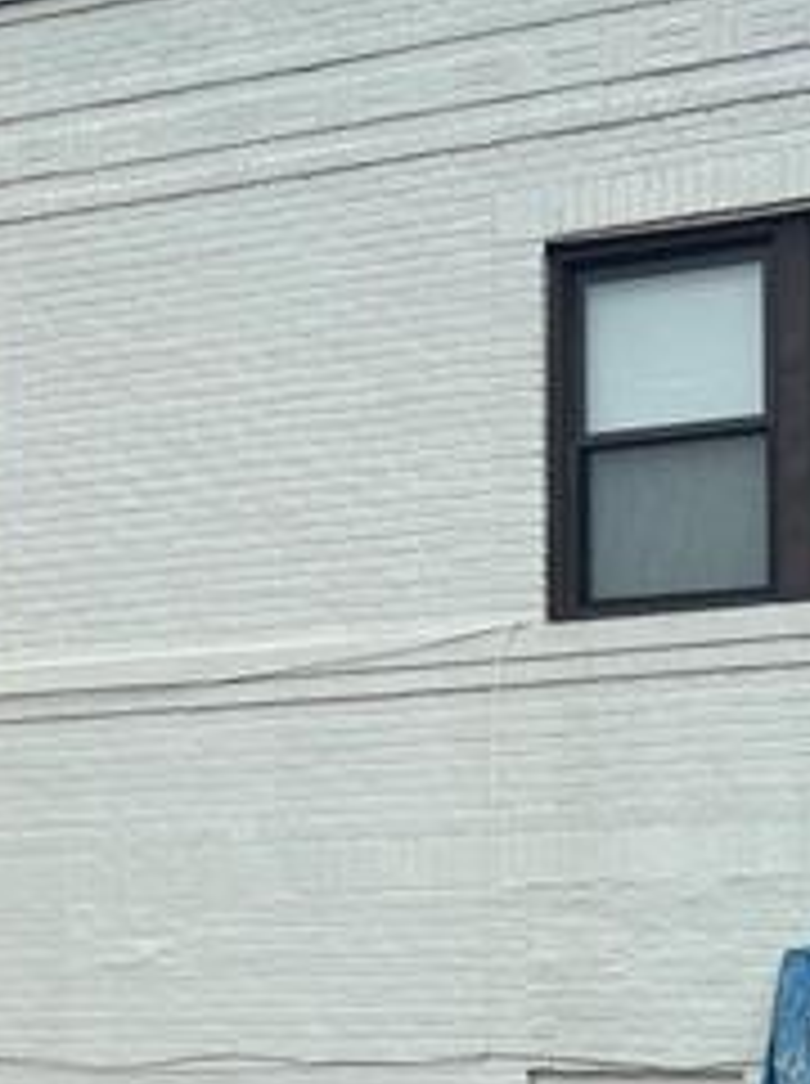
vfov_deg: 23.4
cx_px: 454
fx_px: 2596
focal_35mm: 83
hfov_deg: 17.7
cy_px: 765
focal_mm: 5.7
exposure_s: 1/5076
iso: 50
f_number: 1.5
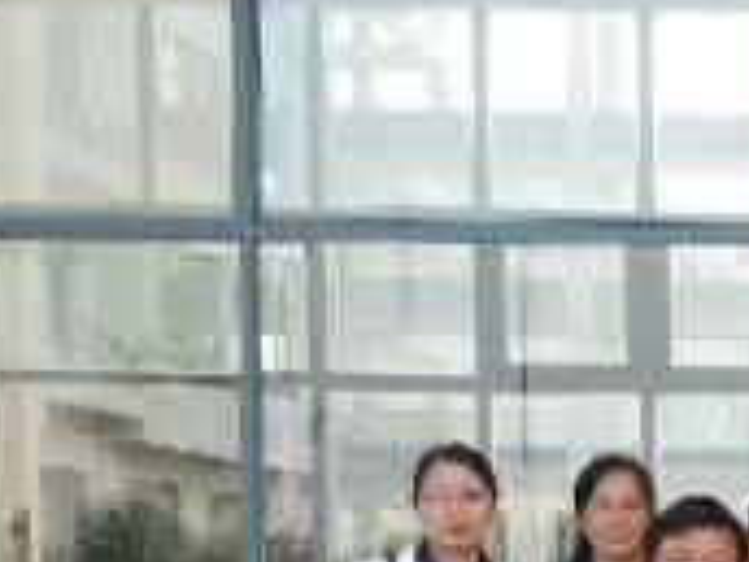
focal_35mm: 130
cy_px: 858
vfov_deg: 11.0
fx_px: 2813
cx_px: 1293
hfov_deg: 13.7
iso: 100
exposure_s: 1/125
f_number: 3.7
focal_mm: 6.3
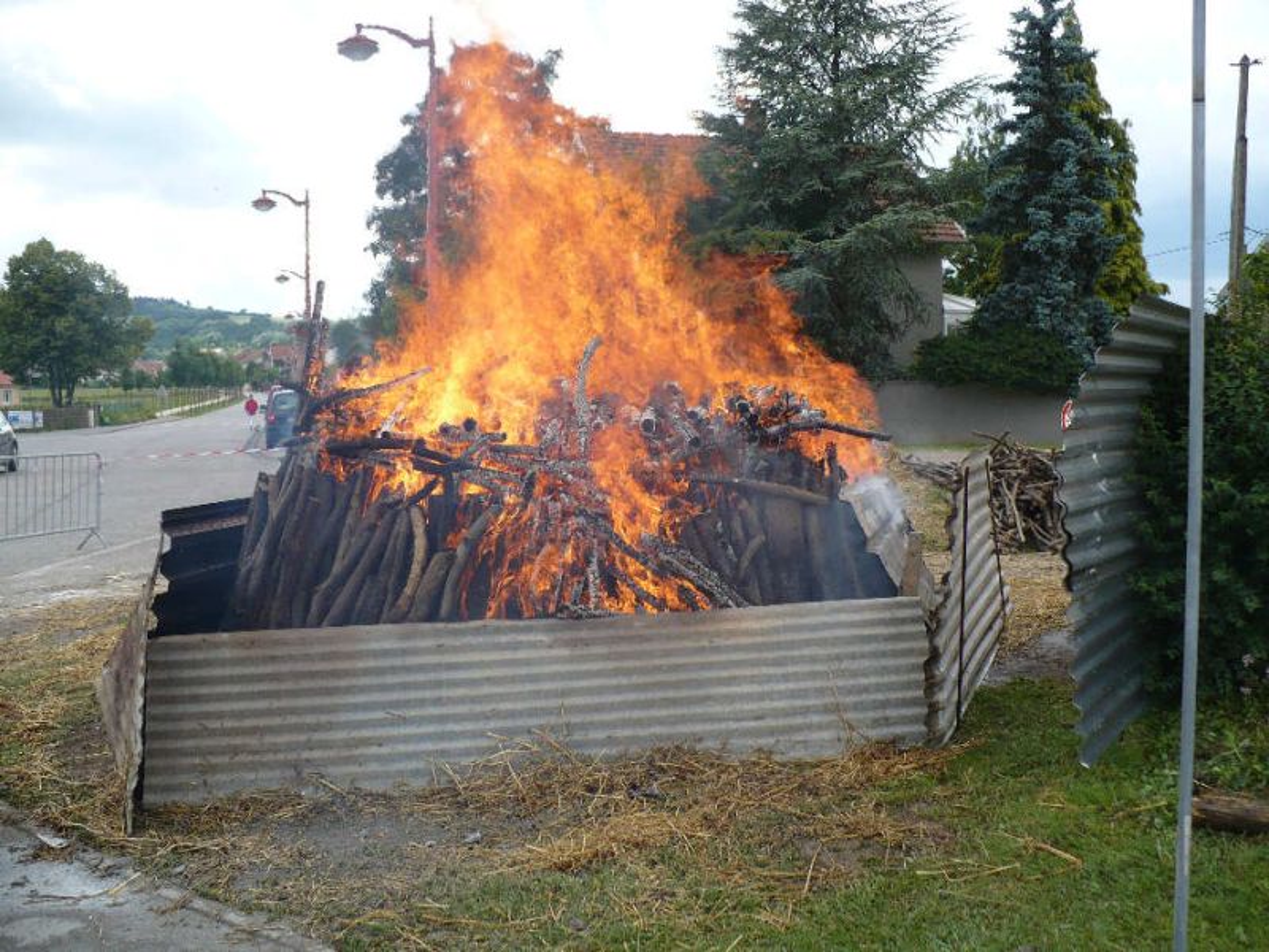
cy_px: 476
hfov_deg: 50.1
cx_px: 634
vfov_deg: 38.7
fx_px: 1356
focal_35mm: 37
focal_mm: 6.1
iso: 100
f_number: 2.8
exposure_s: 1/640
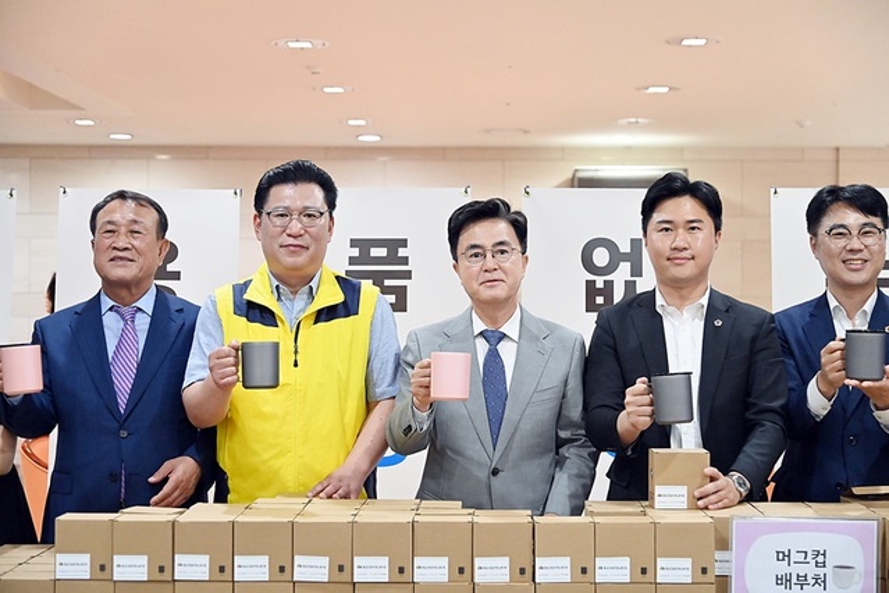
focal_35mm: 62
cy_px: 296
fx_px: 1531
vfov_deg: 21.9
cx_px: 444
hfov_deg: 32.4
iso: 6400
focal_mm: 62
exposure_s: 1/160
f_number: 4
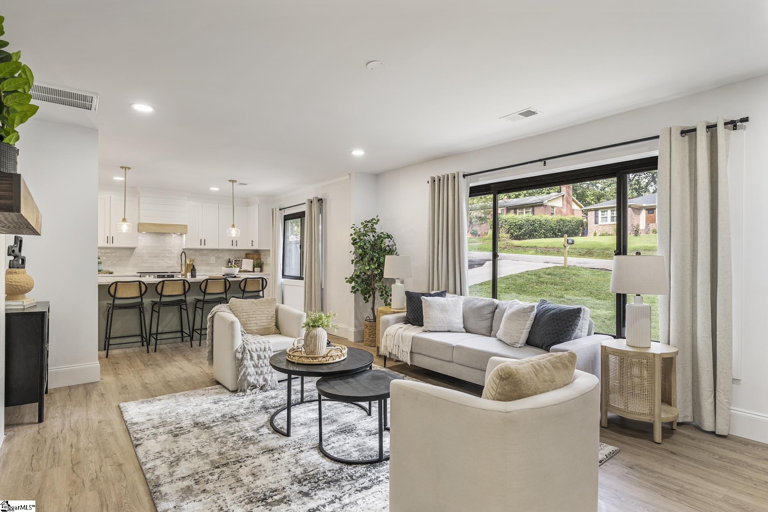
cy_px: 256
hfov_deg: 88.1
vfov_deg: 65.7
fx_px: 397
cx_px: 384
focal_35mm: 19
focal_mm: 18.6
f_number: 6.3
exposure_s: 1/3
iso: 400
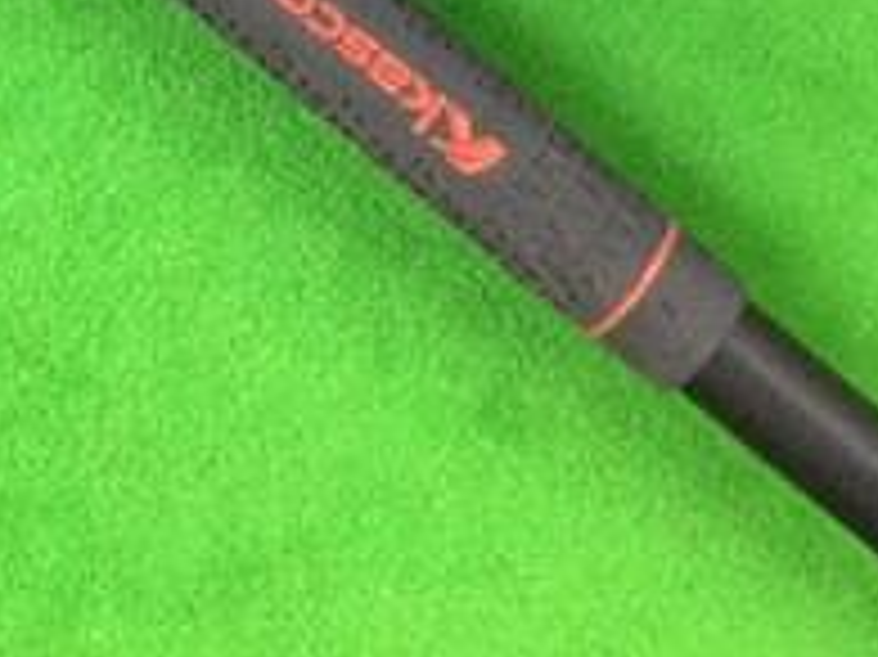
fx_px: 2586
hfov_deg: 19.0
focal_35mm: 102
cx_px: 122
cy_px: -418
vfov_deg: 13.4
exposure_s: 1/24
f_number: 2.4
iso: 200
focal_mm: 3.3
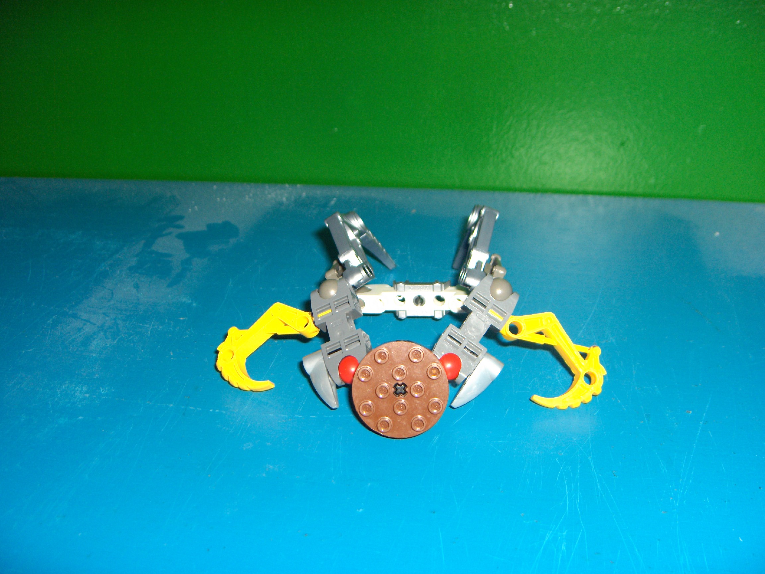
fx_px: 862
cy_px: 287
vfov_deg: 36.8
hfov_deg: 47.9
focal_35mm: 39
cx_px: 382
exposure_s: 1/60
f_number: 2.8
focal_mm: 8
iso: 100
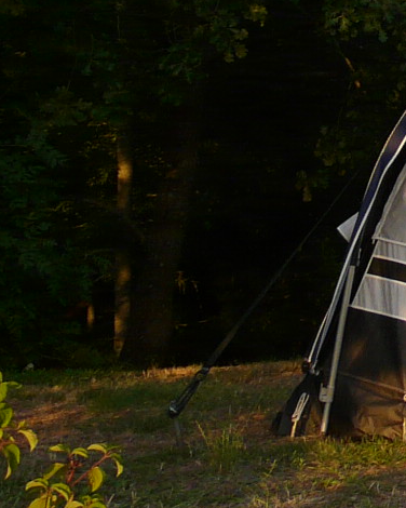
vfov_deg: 15.5
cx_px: 974
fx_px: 1787
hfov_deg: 11.0
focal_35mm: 119
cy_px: -134
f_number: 3.2
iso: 100
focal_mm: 4.6
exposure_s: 1/125
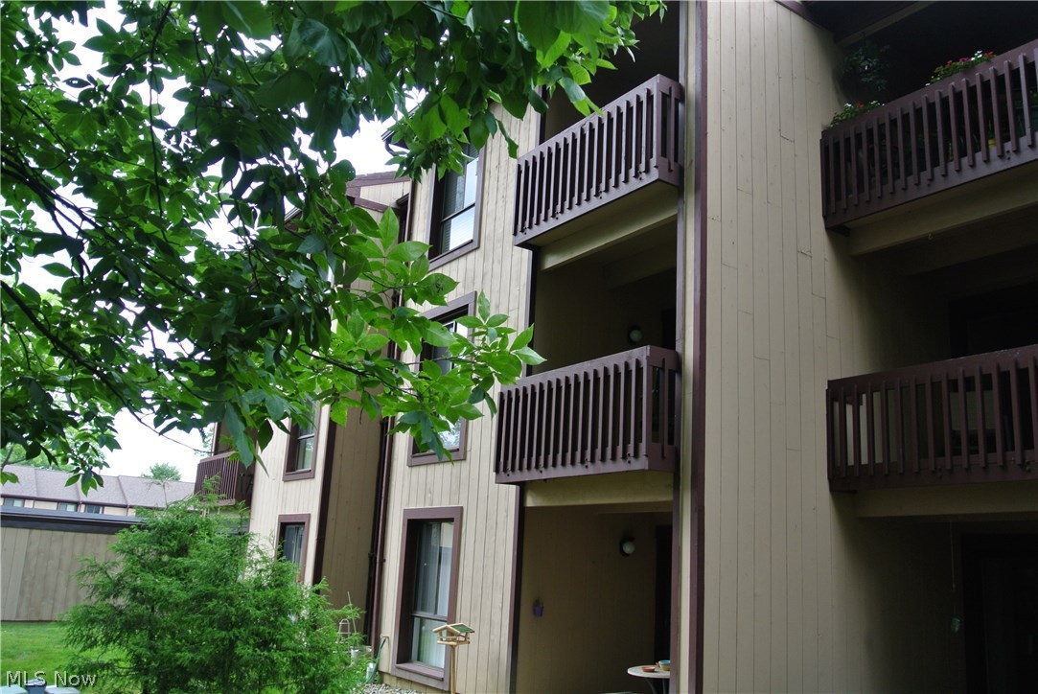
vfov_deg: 43.7
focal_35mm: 30
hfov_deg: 61.9
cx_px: 519
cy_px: 347
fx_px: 866
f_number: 3.5
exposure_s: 1/60
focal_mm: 11.4
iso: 100
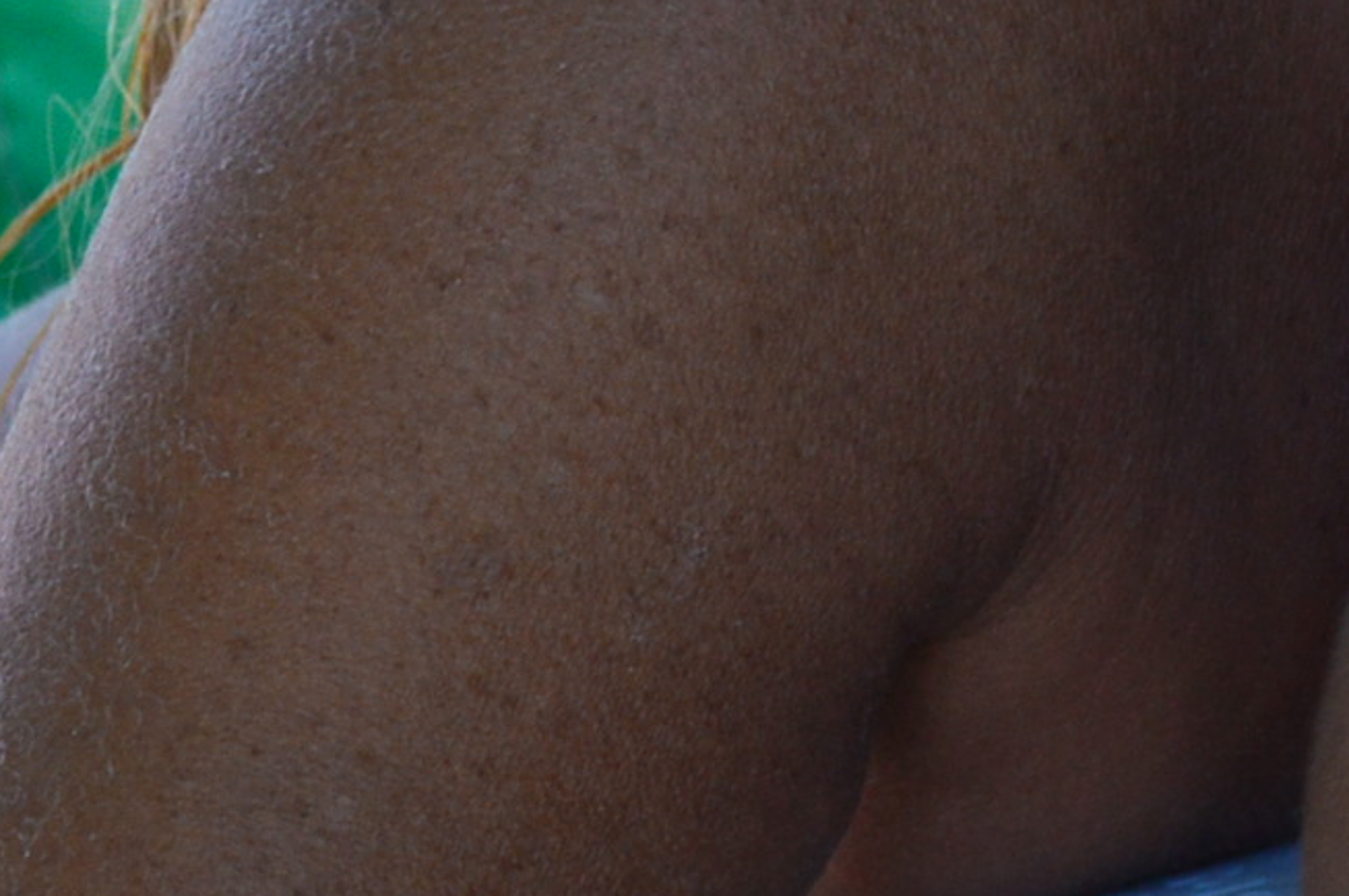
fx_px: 8797
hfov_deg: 8.5
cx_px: 2367
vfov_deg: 5.8
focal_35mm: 235
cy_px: -415
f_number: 8
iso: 400
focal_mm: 34
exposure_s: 1/80
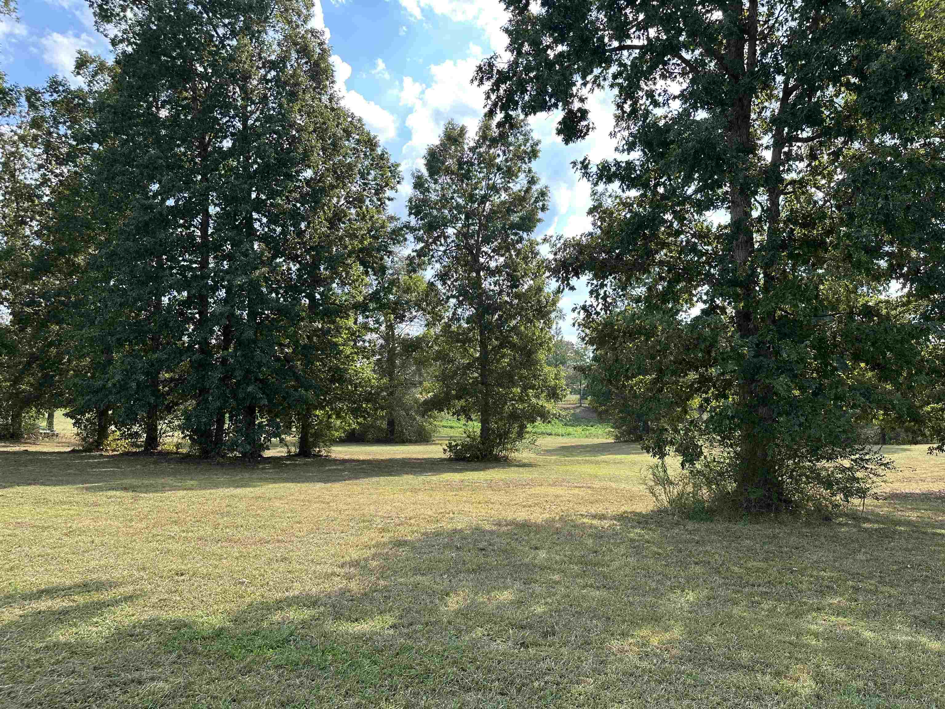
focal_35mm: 24
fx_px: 655
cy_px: 354
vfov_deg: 56.8
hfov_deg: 71.6
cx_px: 472
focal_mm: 6.86
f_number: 1.78
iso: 80
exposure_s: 1/1183
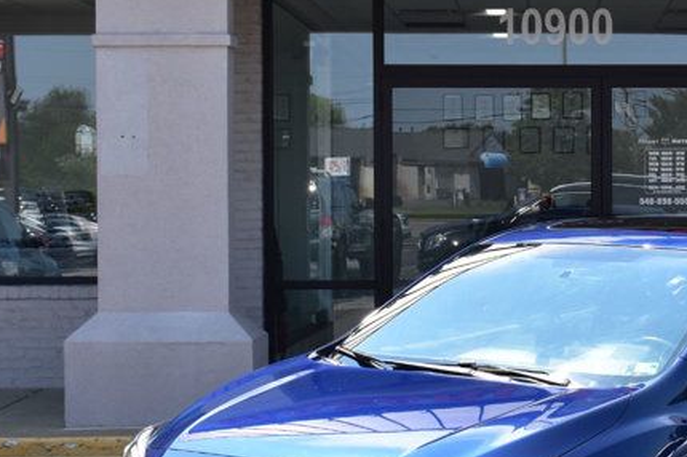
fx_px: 1907
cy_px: 246
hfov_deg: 20.0
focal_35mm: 100
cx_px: 639
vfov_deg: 13.7
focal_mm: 28
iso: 400
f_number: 11
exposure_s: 1/400
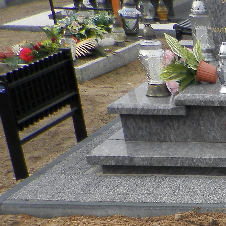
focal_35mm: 105
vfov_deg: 15.2
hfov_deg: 13.8
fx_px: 776
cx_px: 464
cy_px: 351
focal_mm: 4.5
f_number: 3.1
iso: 80
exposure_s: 1/500
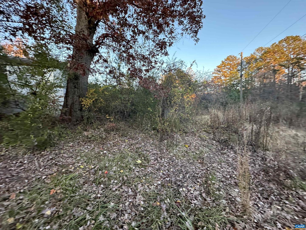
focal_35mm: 14
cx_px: 153
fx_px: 124
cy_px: 115
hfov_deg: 102.1
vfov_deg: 85.7
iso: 125
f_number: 2.2
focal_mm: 2.22
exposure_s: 1/99
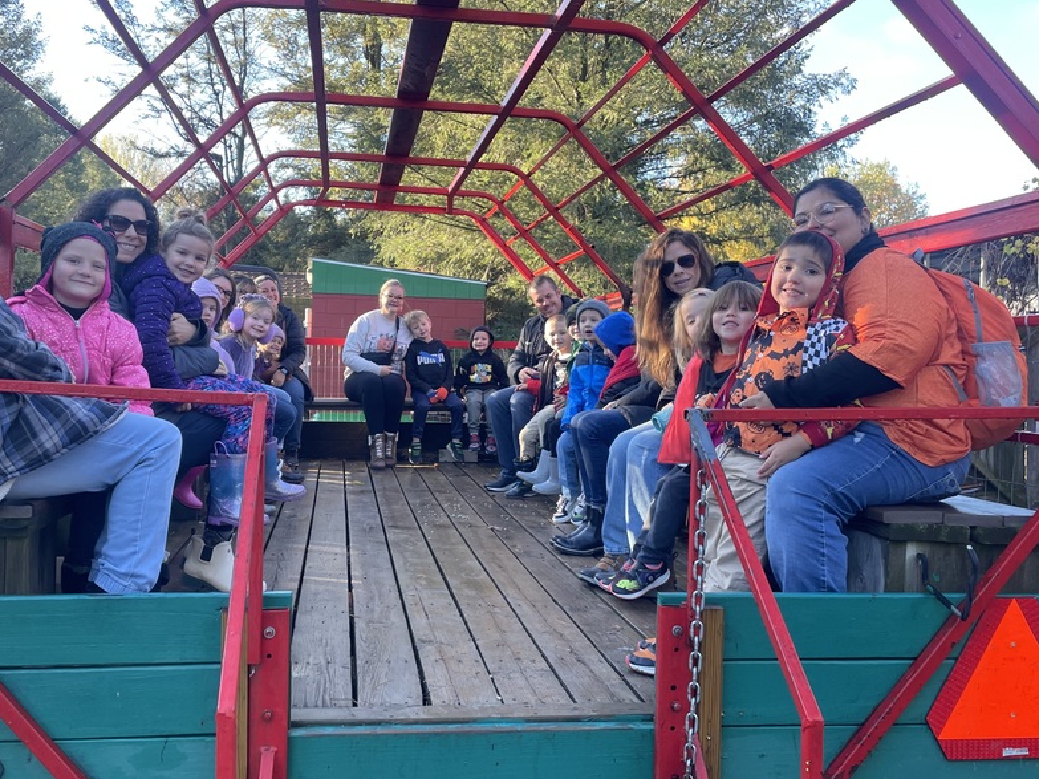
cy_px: 365
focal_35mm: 34
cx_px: 443
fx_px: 1020
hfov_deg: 53.8
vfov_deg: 41.8
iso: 32
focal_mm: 4.2
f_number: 1.6
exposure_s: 1/121
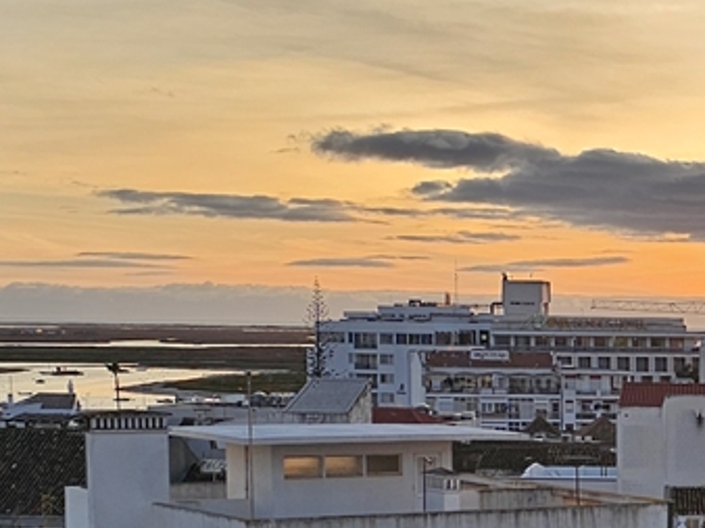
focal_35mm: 109
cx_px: 874
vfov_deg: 13.3
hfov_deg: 17.1
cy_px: 595
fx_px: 2218
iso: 10
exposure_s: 1/148
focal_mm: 6.3
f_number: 1.7
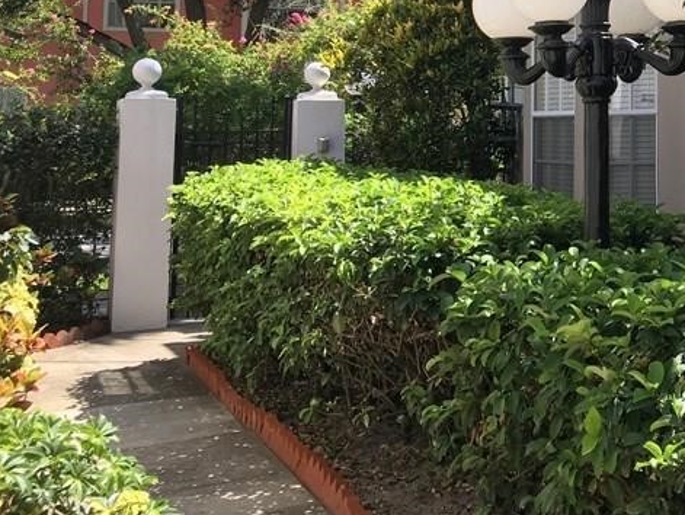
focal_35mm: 63
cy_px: 6
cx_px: 732
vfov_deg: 22.5
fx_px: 1248
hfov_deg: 28.2
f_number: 2.2
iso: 25
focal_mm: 4.15
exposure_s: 1/596
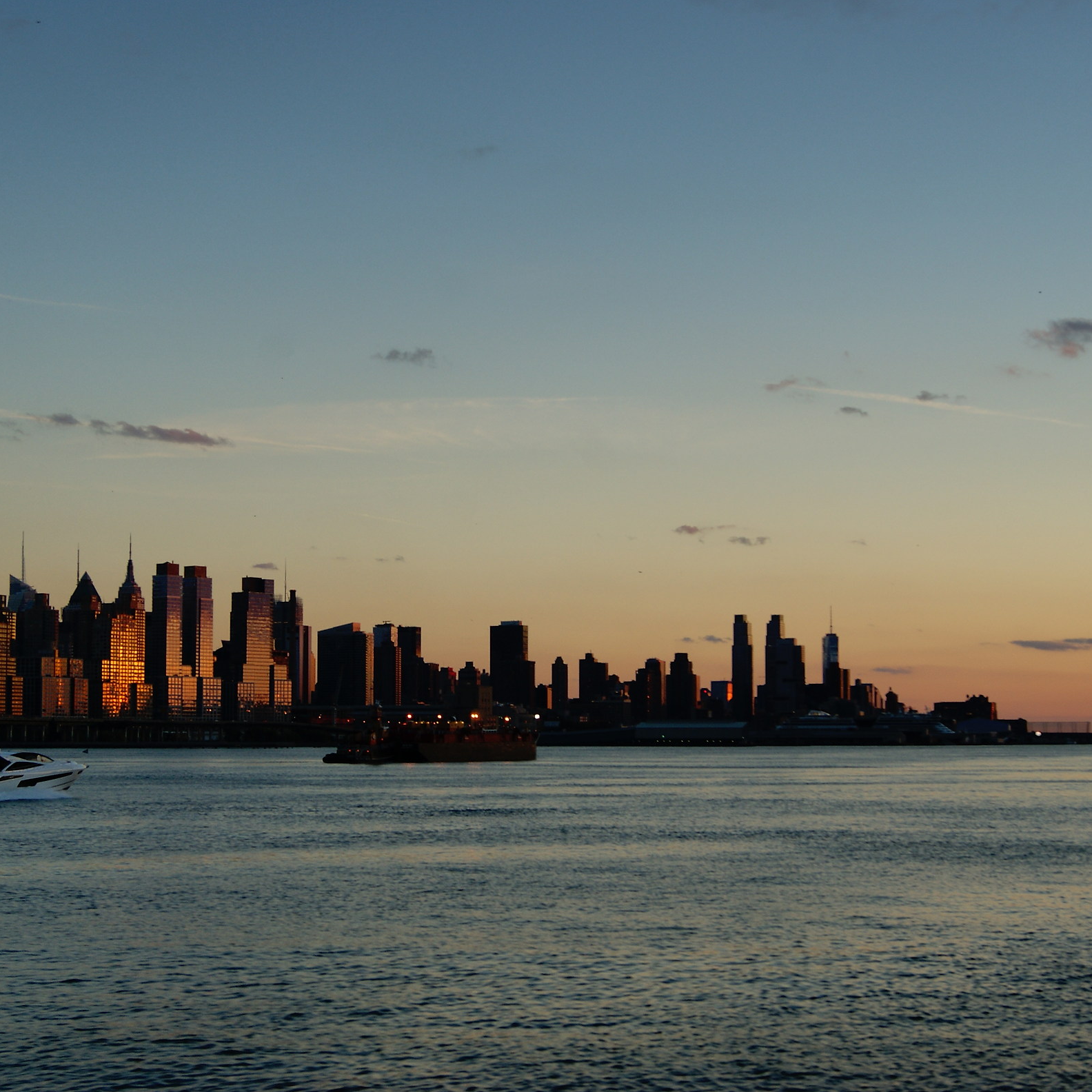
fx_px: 2070
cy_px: 545
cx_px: 494
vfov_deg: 29.6
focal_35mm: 58
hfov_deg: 29.5
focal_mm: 30
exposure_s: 1/60
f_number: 7.1
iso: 100
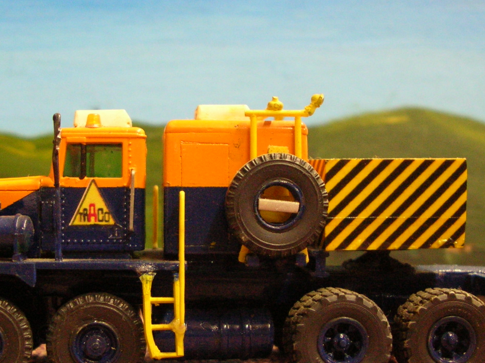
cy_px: 207
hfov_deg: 32.1
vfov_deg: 24.4
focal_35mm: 60
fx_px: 840
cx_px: 199
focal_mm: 5.8
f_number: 2.8
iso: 196
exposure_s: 1/5.7
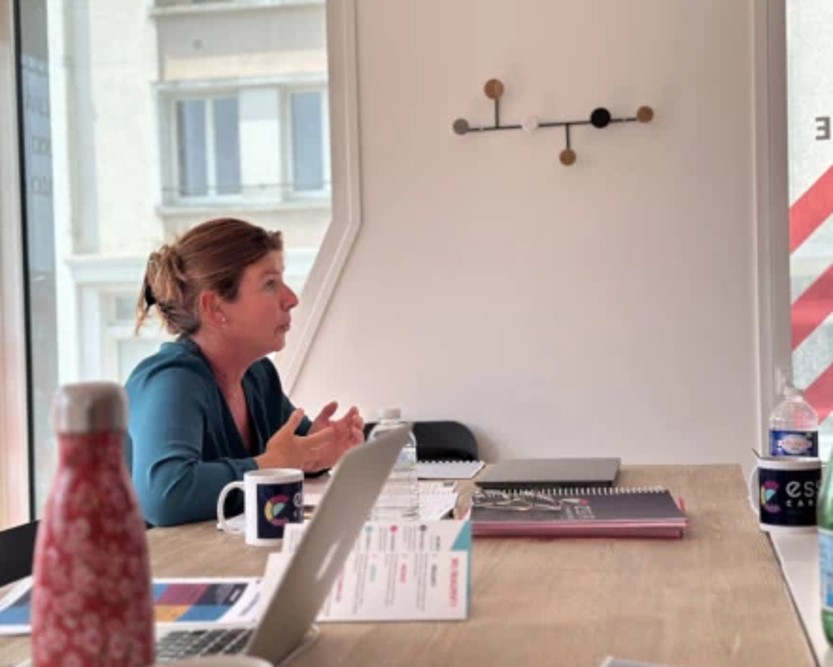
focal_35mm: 51
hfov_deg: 36.6
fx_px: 1258
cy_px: 334
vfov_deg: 29.7
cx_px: 425
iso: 80
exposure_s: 1/1133
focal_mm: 6.9
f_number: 1.8
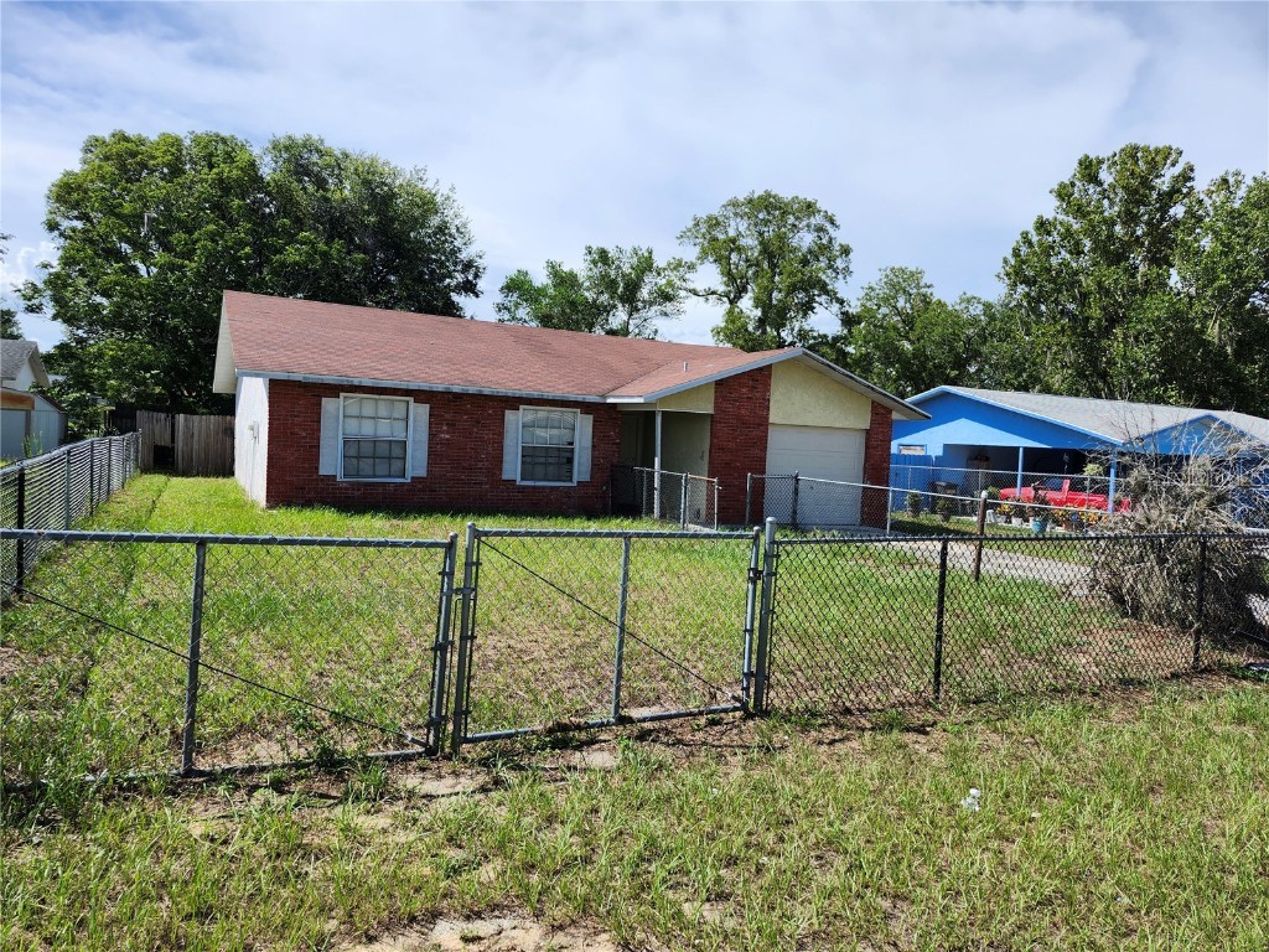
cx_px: 634
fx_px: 843
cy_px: 476
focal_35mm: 23
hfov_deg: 73.9
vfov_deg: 58.9
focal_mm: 5.54
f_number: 1.8
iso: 25
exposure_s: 1/1834
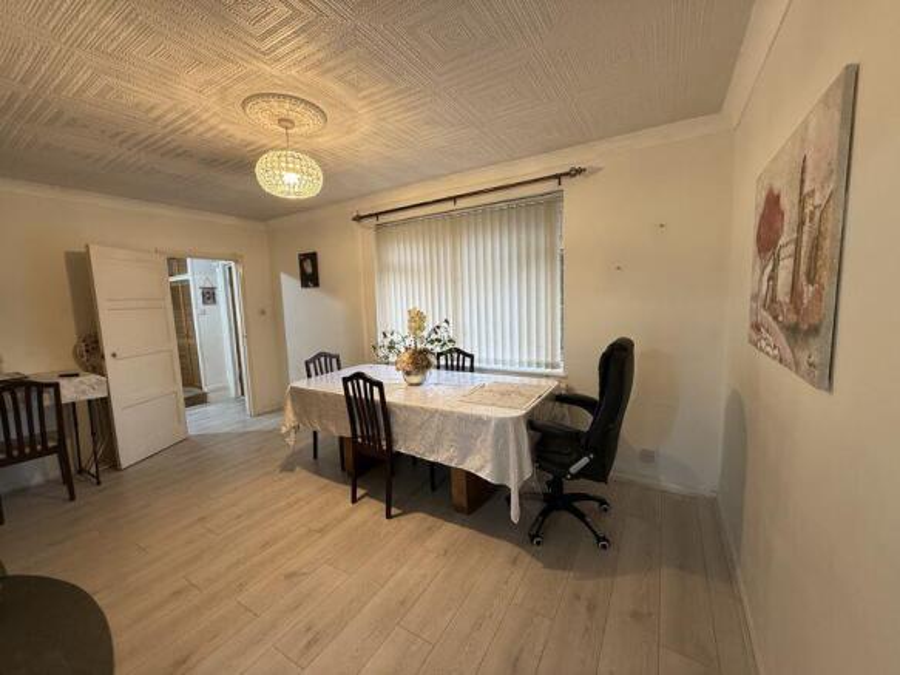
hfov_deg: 102.1
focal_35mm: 14
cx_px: 450
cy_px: 338
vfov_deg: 85.7
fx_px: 364
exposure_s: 1/50
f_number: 2.2
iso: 200
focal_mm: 2.22
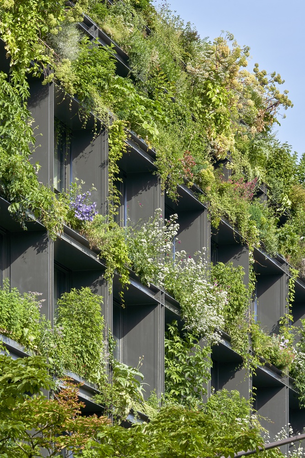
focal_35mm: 218
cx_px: 152
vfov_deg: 9.4
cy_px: 229
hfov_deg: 6.3
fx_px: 2769
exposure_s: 1/125
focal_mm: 218
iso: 200
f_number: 16
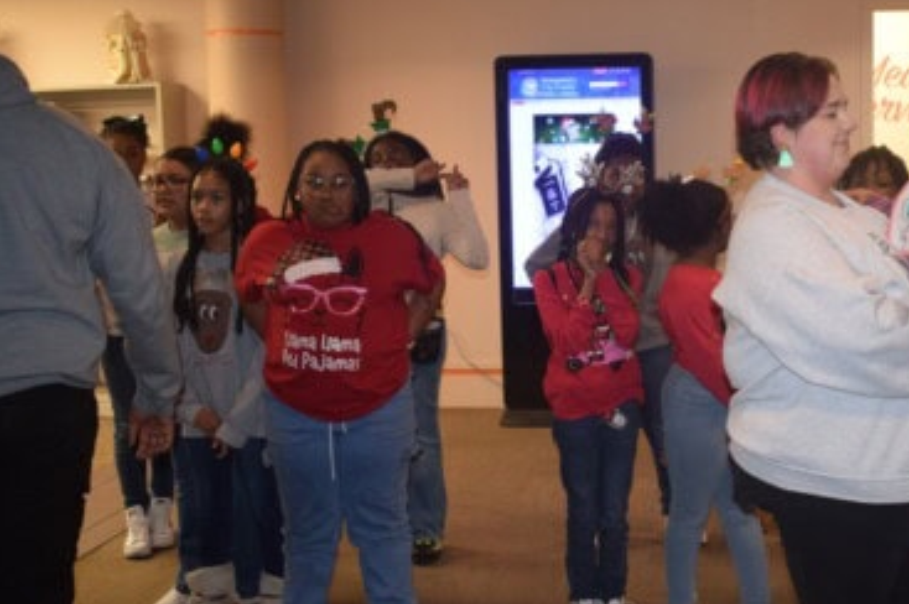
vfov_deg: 25.0
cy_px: 290
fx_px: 1362
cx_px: 659
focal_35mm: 54
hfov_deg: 36.2
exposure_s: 1/60
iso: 900
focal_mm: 22
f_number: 3.8
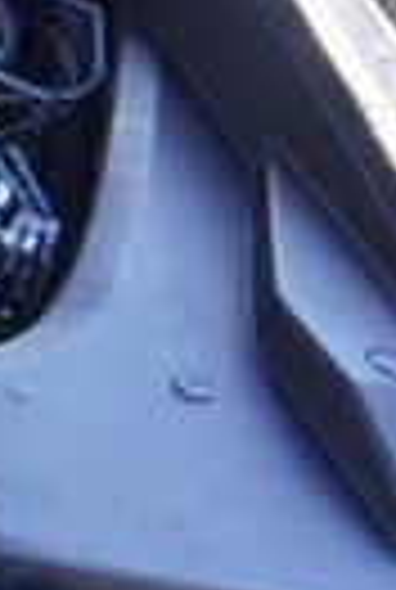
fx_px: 1920
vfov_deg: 17.4
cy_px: 414
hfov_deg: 8.6
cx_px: -968
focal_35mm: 117
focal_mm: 16
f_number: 4
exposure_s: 1/60
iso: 250
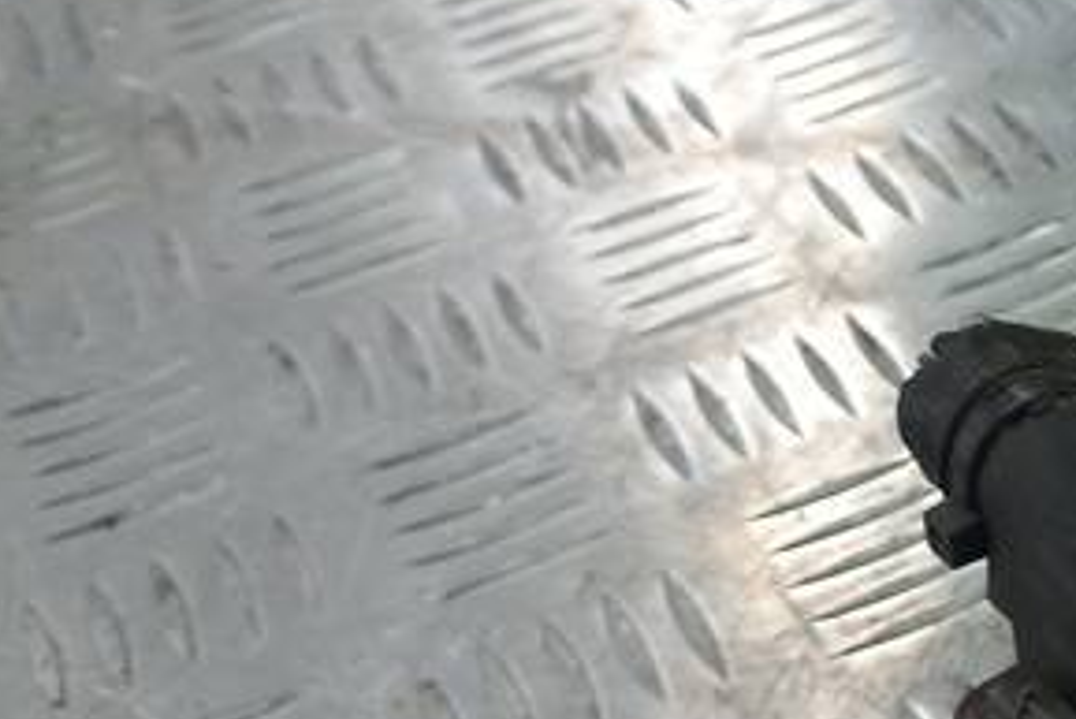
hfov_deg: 19.5
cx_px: 1579
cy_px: 302
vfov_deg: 14.9
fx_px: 2751
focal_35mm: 92
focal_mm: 4.6
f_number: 1.8
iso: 50
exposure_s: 1/50
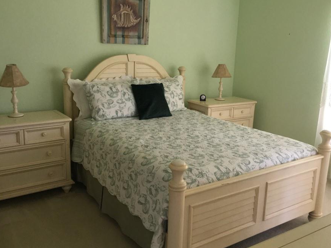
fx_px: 325
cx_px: 168
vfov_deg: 41.8
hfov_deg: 53.9
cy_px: 120
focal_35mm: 34
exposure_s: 1/24
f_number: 2.2
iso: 200
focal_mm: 4.15
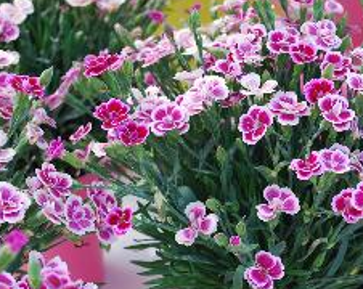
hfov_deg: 19.1
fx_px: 1072
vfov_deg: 15.4
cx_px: 252
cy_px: 156
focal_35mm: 100
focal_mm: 40
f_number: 7.1
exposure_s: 1/60
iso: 200
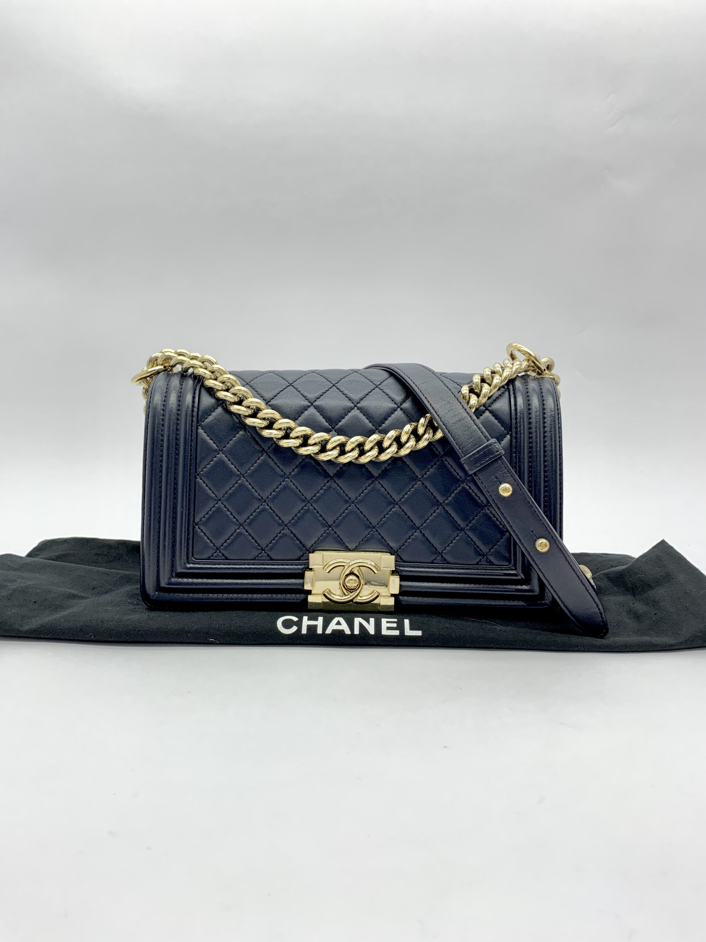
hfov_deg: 53.1
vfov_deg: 67.3
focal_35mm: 26
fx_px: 707
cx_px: 353
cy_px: 471
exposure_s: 1/100
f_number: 1.8
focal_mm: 4.25
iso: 64
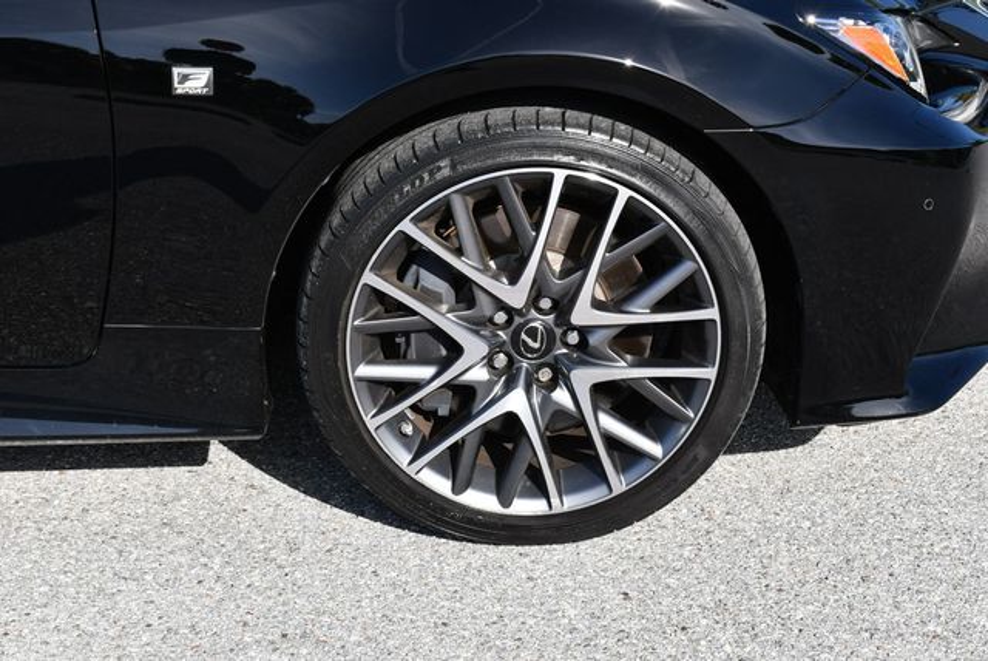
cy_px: 330
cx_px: 494
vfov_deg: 19.5
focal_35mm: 70
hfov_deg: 28.8
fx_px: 1923
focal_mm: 35
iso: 125
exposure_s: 1/250
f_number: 8
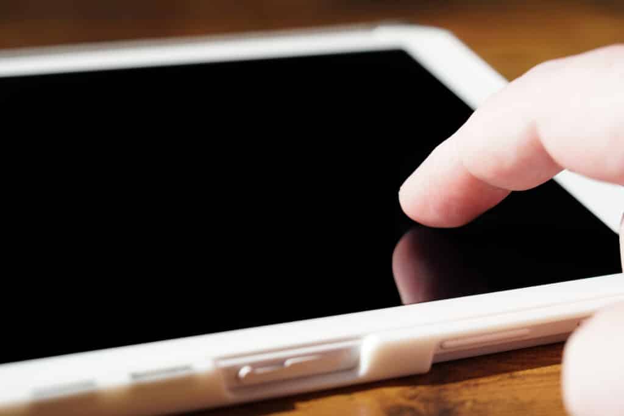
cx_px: 312
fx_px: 1248
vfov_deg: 18.9
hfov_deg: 28.1
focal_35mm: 72
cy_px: 208
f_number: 4
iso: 100
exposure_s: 1/400
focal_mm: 48
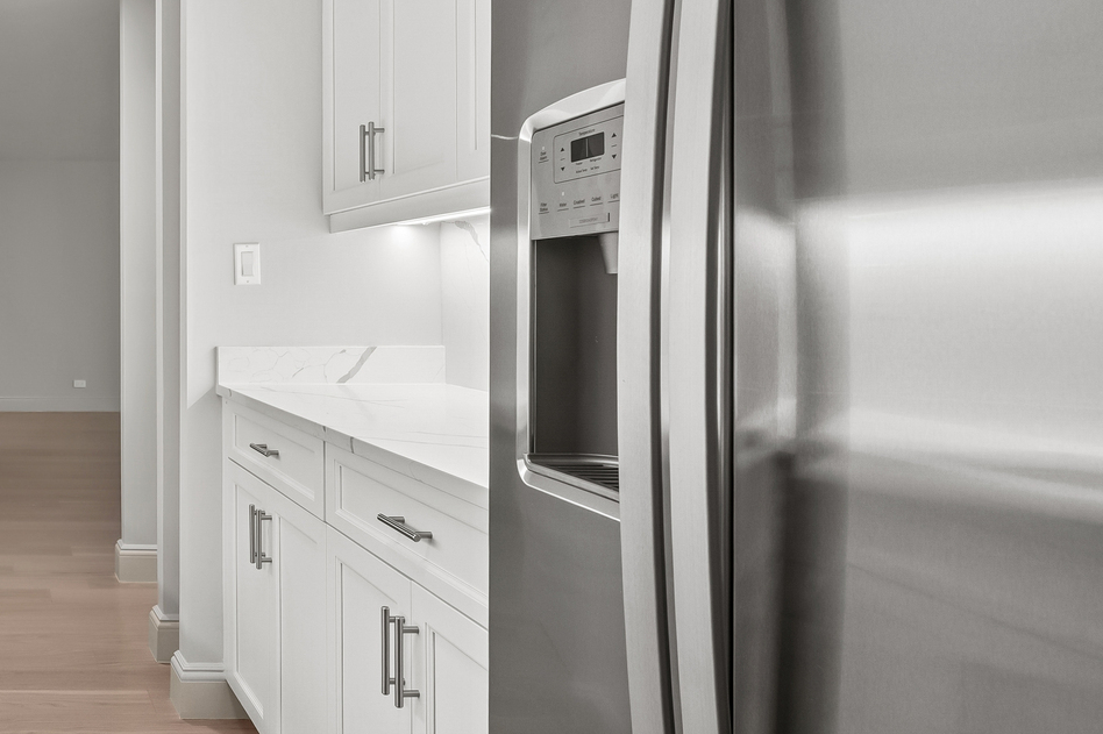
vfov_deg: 42.1
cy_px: 302
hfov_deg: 49.1
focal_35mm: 31
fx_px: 949
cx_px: -5
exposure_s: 1/15
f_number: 11
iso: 250
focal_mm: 14
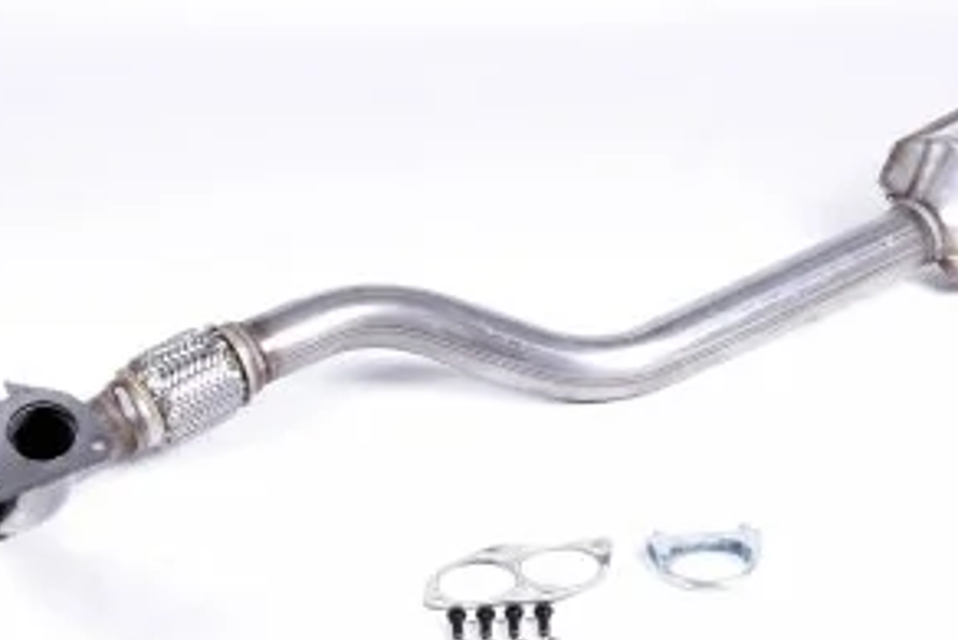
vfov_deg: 8.1
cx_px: 512
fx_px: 4500
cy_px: 205
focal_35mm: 169
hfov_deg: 12.2
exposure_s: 1/60
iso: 200
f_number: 13
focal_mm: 55
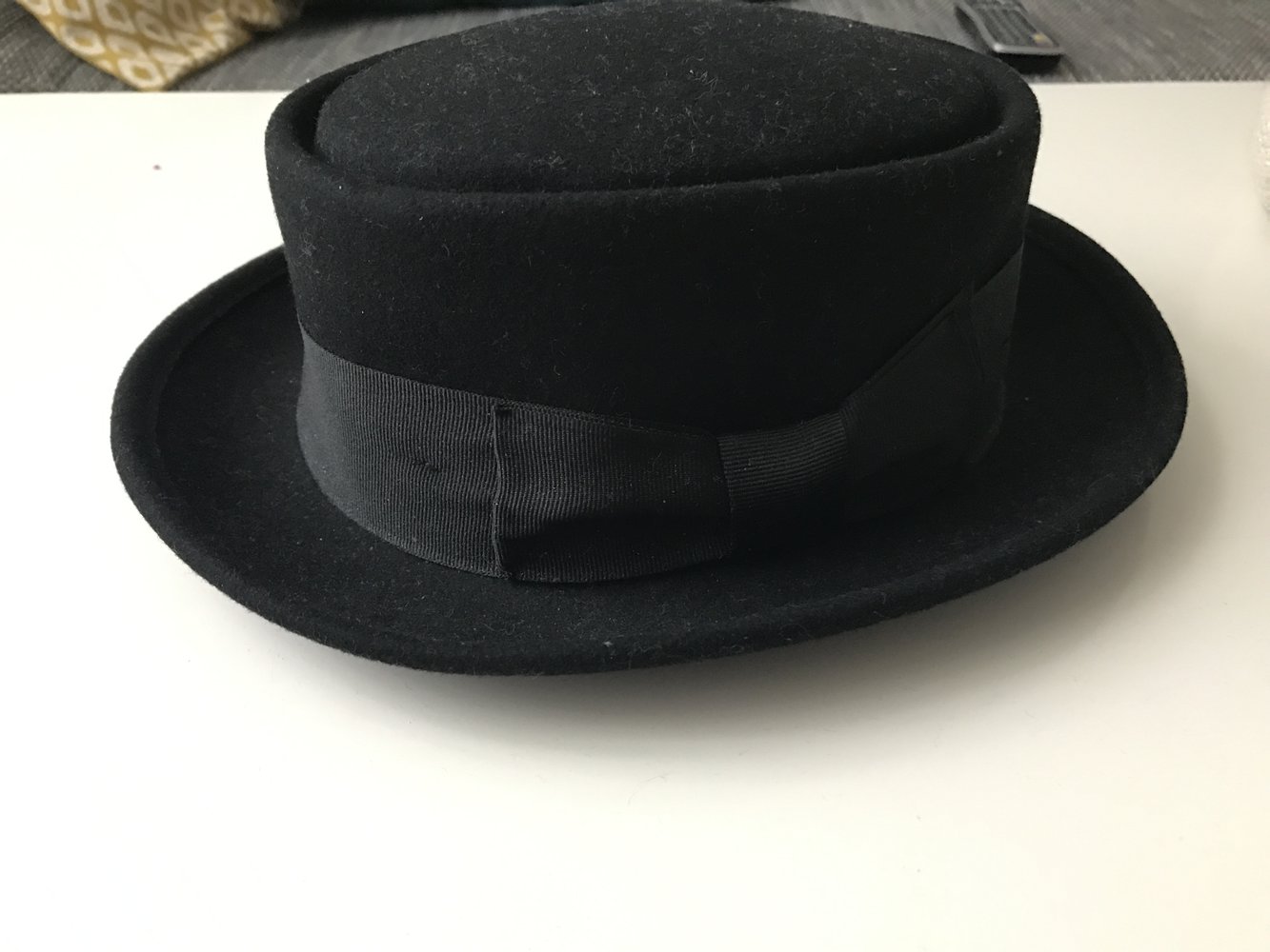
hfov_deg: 63.4
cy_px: 476
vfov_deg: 49.8
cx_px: 635
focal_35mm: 28
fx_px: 1027
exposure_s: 1/13
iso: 100
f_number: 1.8
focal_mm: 3.99
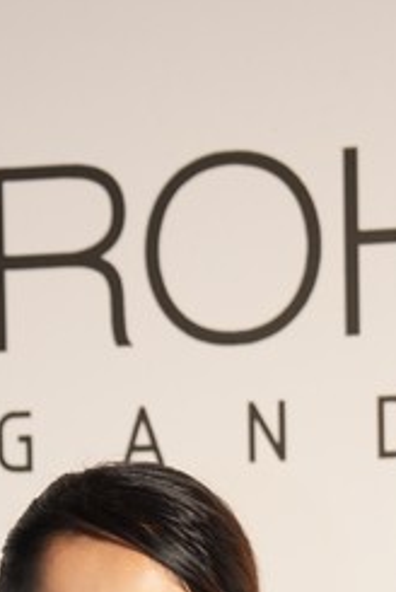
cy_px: 1008
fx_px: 2896
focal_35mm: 176
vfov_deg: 11.0
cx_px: 104
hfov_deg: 7.8
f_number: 4
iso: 400
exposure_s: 1/160
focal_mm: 40
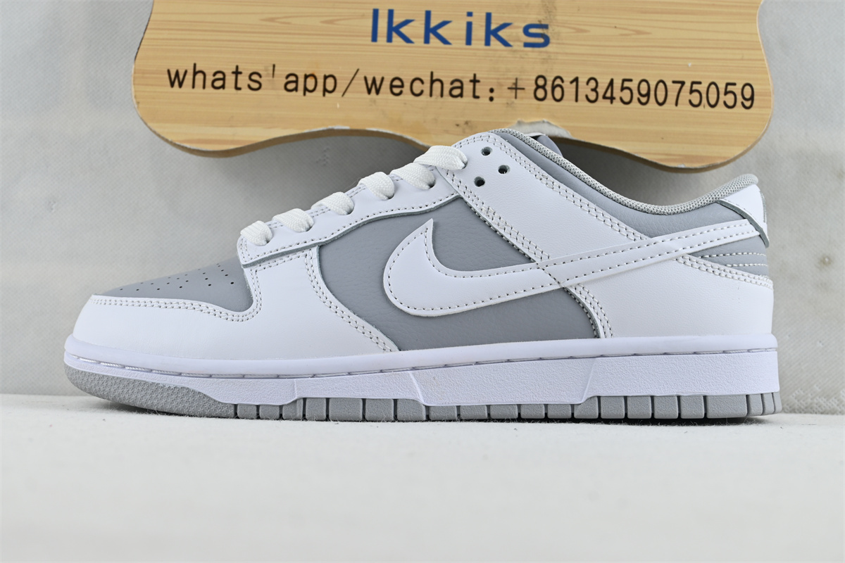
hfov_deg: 35.9
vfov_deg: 24.4
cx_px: 422
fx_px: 1303
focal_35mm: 56
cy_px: 282
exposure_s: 1/40
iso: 100
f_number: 5.3
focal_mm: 37
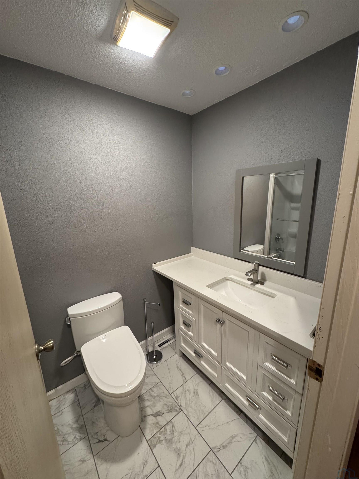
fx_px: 194
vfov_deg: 102.1
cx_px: 180
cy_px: 240
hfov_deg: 85.7
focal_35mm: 14
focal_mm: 2.22
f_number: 2.2
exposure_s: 1/60
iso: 400
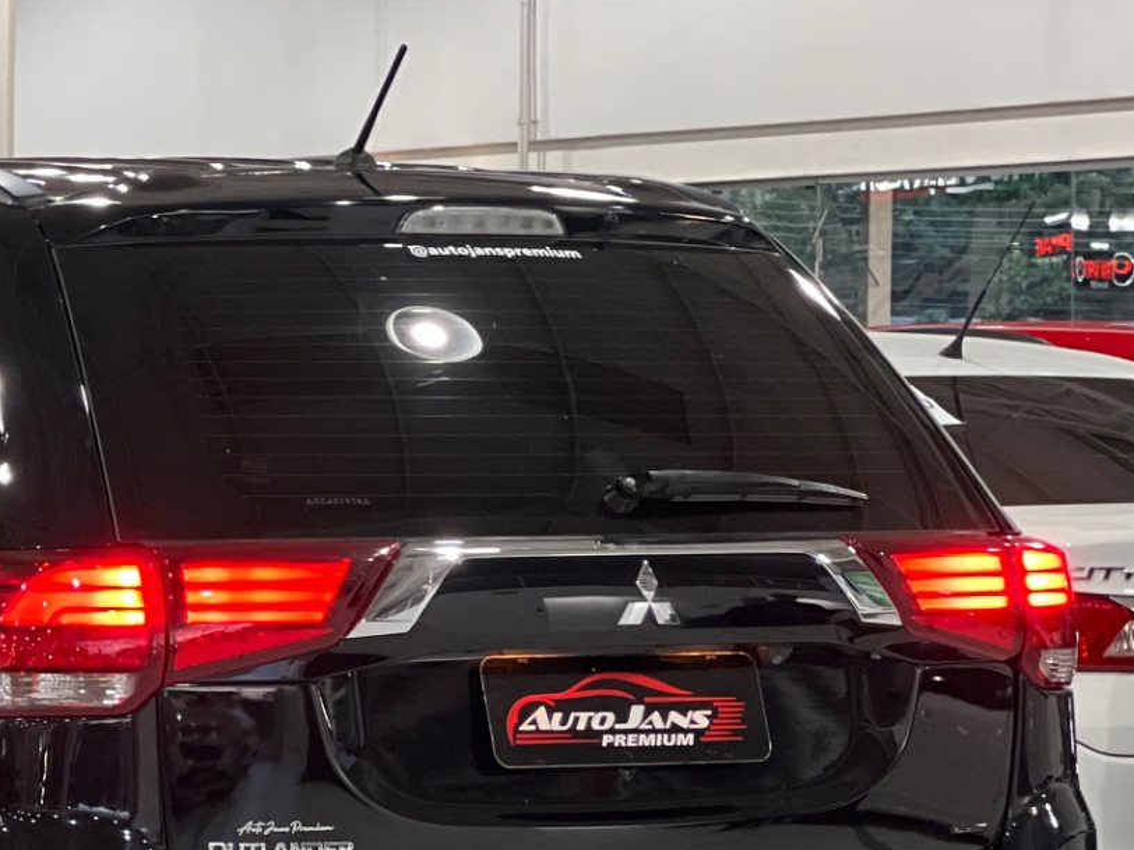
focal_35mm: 182
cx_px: 43
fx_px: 5962
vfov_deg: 8.1
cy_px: 722
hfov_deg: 10.8
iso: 400
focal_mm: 9
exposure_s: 1/30
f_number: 2.8
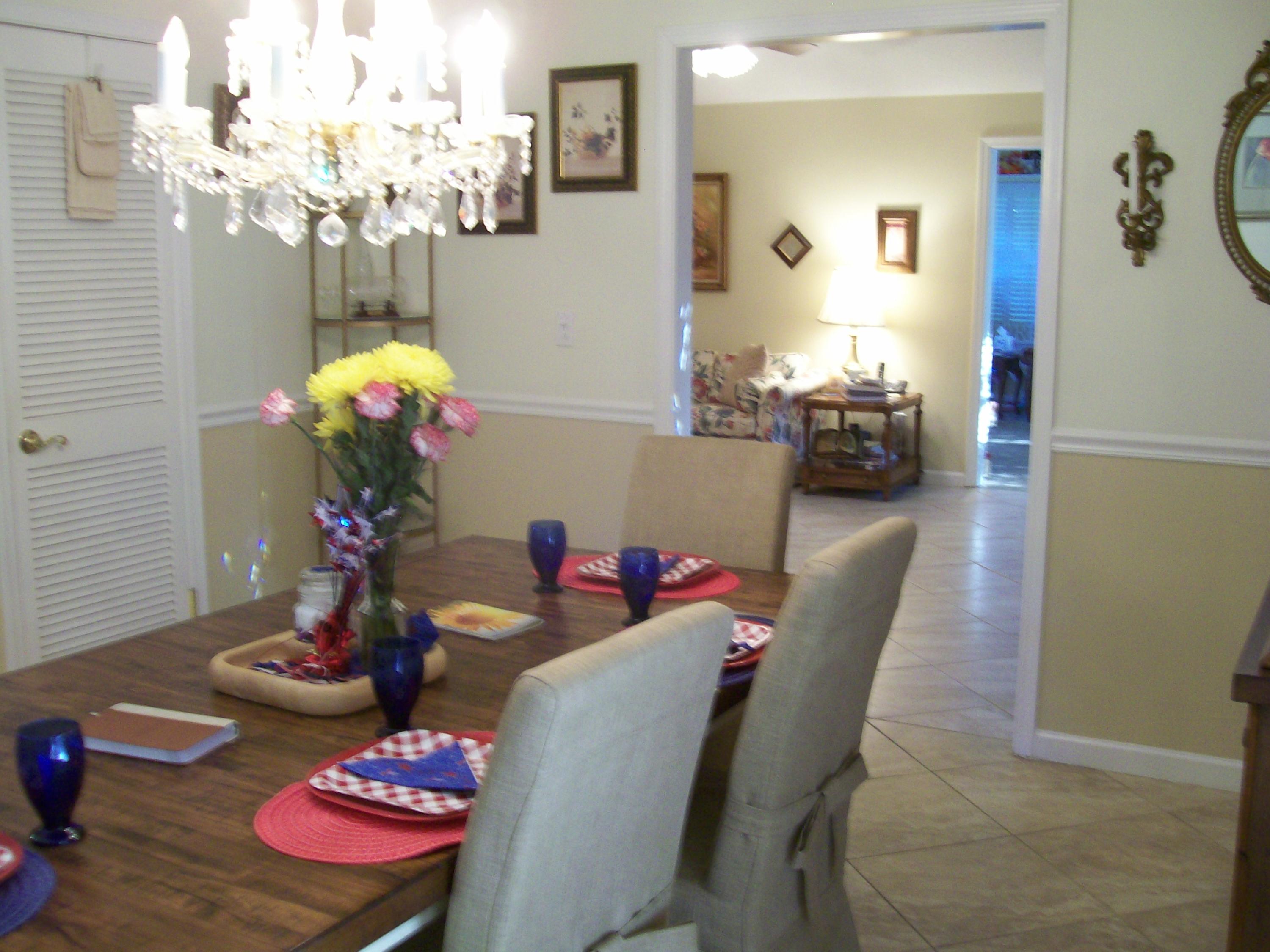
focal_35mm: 36
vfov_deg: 39.7
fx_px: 1321
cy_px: 476
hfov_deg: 51.4
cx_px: 635
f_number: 2.7
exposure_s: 1/9.55
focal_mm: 6
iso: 160
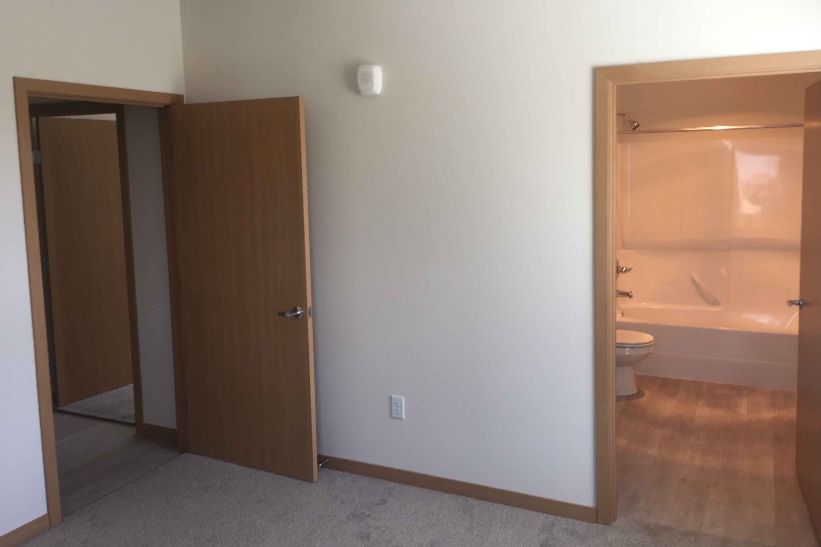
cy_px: 248
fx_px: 707
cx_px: 421
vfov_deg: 42.3
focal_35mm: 31
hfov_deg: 60.3
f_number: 2.2
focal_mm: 4.15
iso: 32
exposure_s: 1/60
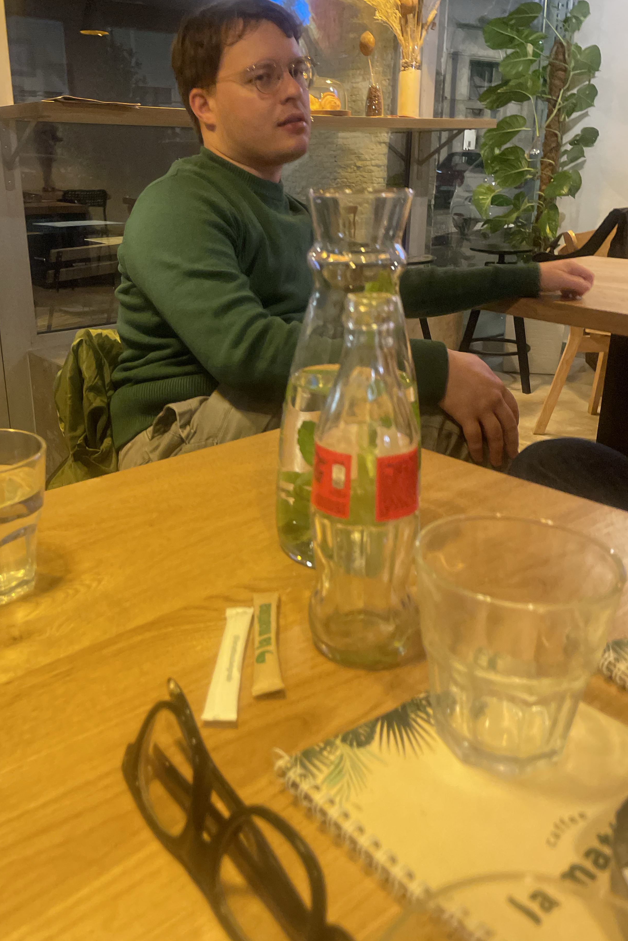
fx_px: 785
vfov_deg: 61.9
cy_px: 437
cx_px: 262
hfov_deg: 43.5
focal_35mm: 30
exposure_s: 1/33
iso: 320
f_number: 1.6
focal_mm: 4.2
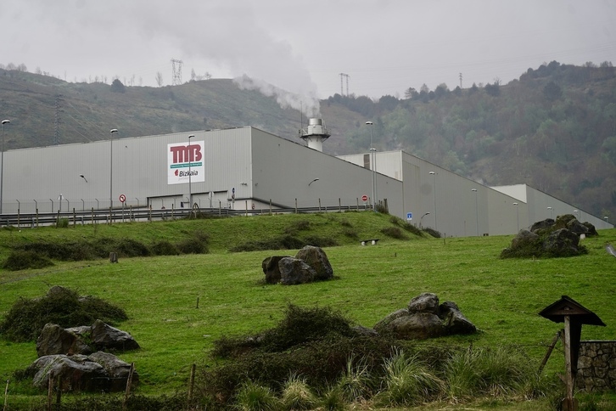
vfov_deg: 15.2
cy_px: 206
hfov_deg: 22.6
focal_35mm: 90
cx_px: 308
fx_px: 1540
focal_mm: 90
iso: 320
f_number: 5
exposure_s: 1/200
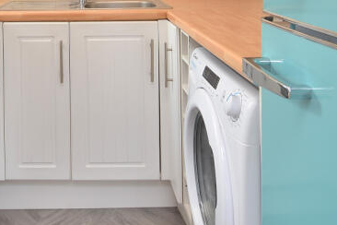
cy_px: -39
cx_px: 86
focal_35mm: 42
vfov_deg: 28.2
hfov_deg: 44.9
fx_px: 393
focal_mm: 10
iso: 100
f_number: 4.5
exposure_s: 1/40
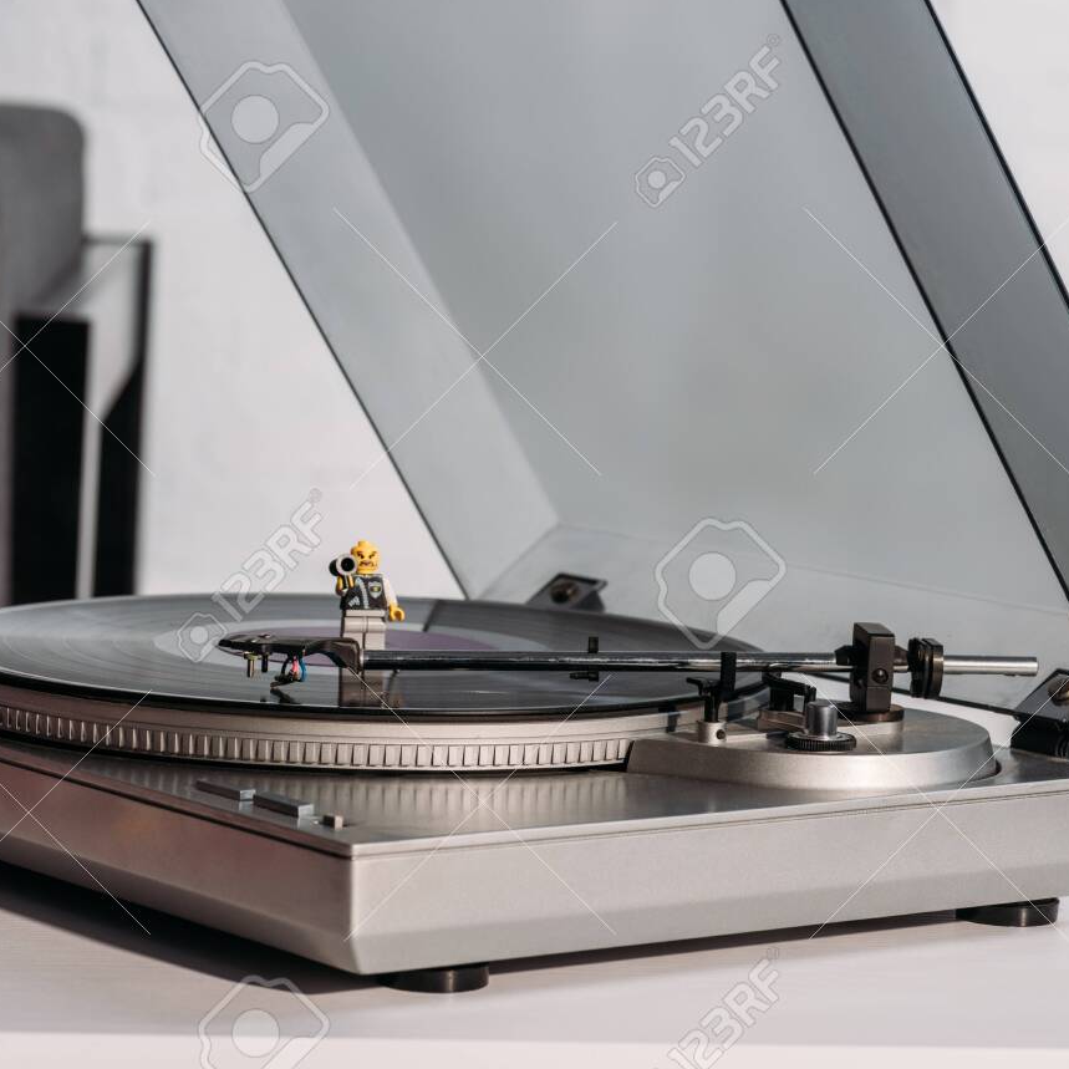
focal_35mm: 135
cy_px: 533
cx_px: 482
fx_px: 4717
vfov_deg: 12.9
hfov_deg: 12.9
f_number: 11
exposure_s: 1/200
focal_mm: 105
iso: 320
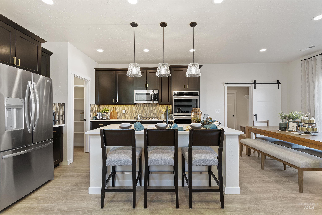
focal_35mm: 16
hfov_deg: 96.7
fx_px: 143
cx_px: 161
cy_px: 108
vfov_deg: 73.7
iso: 320
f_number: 6.3
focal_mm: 11
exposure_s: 1/4
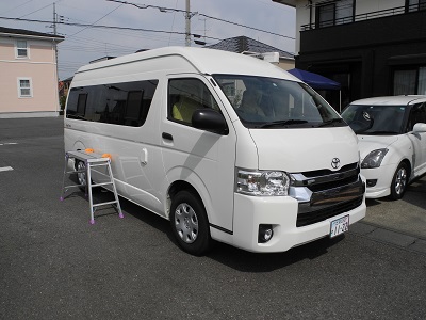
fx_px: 345
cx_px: 213
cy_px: 160
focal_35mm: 28
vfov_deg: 49.7
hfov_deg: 63.4
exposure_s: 1/1000
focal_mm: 6
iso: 100
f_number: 5.6
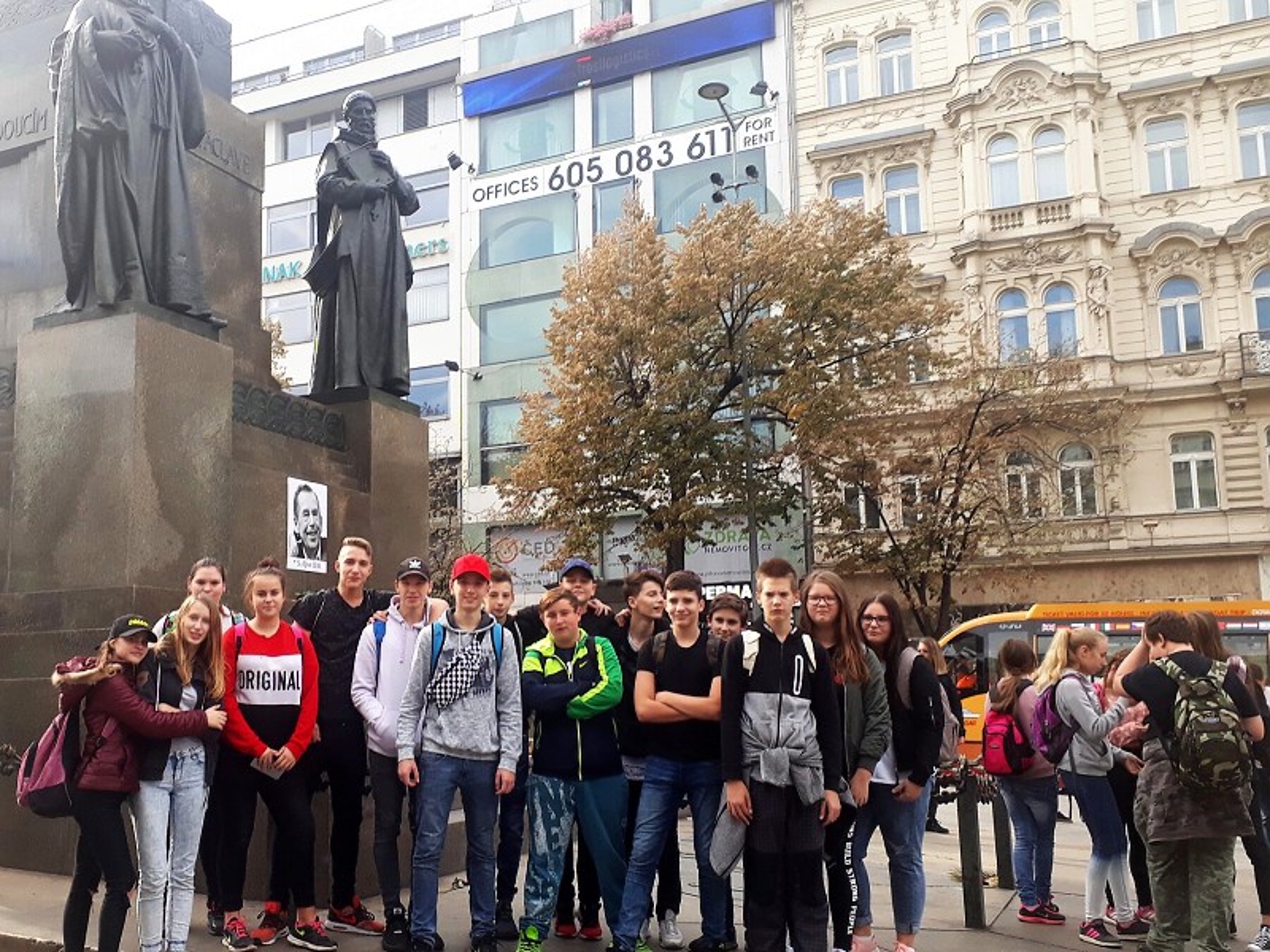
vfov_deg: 51.4
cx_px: 635
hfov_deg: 65.3
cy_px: 476
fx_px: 991
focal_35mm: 27
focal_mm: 3.6
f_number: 1.9
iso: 40
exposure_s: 1/346
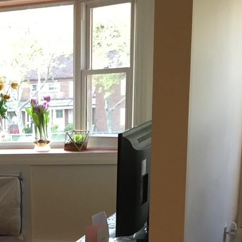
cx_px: -85
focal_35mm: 95
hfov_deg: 17.1
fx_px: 751
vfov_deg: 17.5
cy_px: 288
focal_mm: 4.15
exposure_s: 1/30
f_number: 2.2
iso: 80
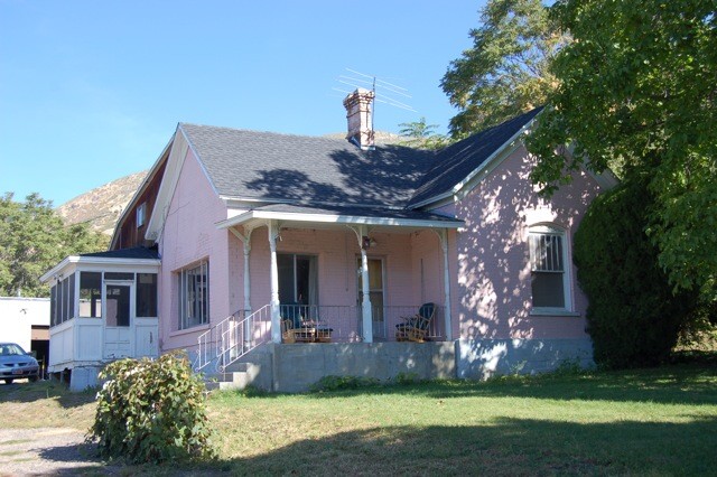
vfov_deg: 29.8
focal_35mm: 45
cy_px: 238
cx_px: 358
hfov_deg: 43.6
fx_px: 896
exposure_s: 1/200
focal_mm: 30
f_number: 7.1
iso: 200
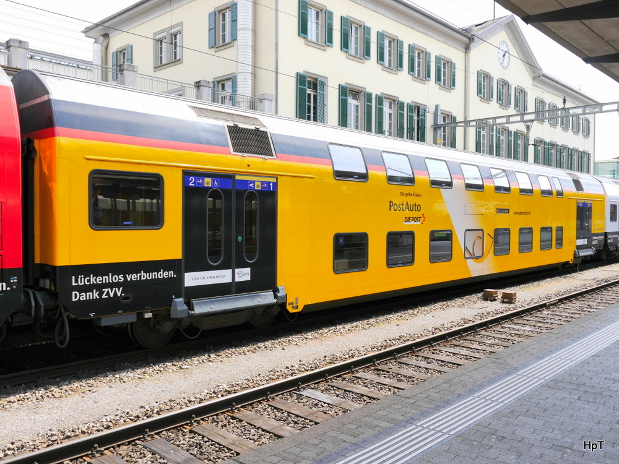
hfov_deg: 56.8
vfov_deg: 44.2
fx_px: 572
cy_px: 232
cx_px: 310
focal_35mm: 32
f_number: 6.3
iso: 160
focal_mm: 16
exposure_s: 1/250
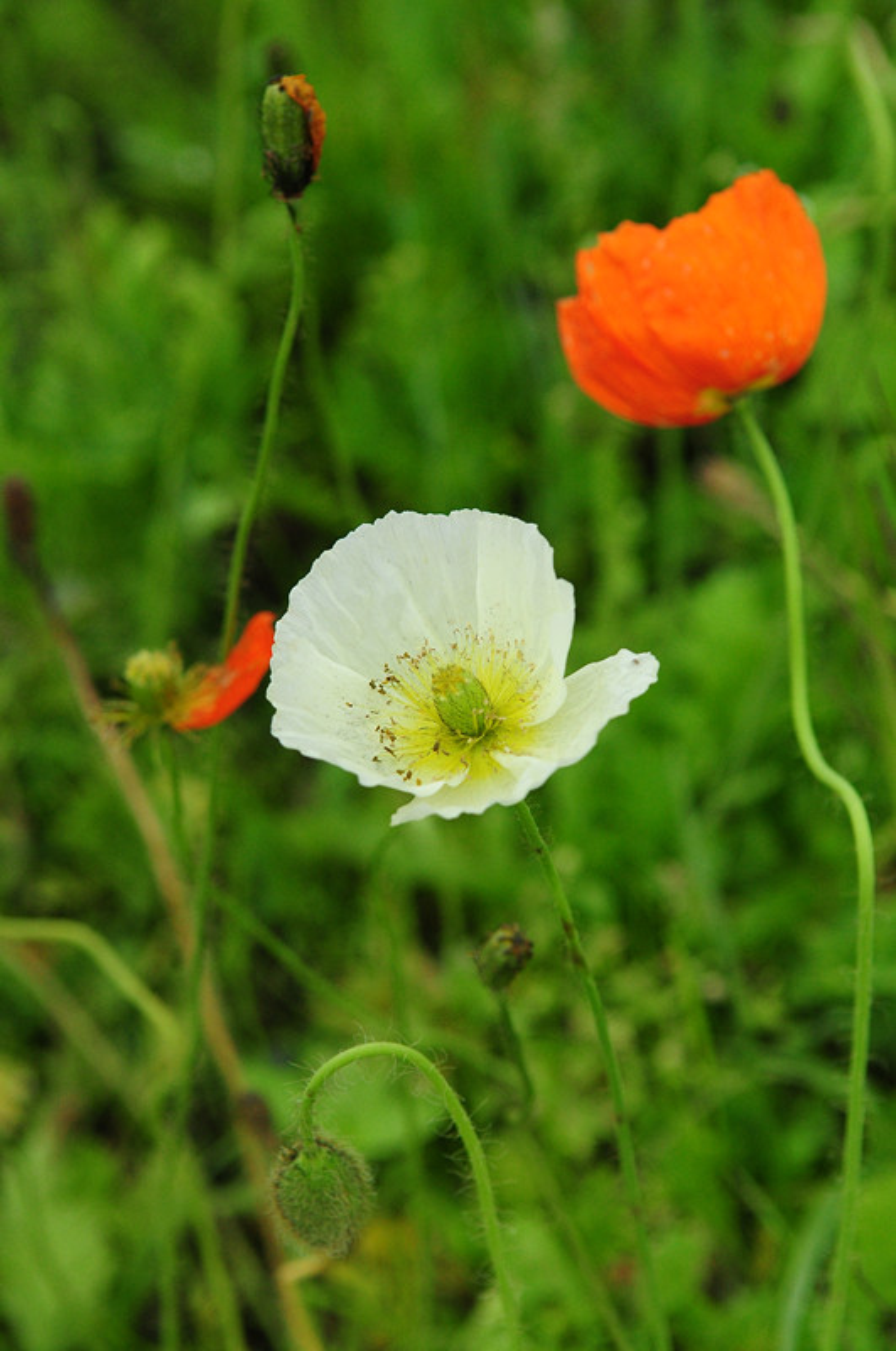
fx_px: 2921
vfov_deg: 26.0
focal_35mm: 78
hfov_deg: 17.4
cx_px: 448
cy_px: 676
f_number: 5.6
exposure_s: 1/4000
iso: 800
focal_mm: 52
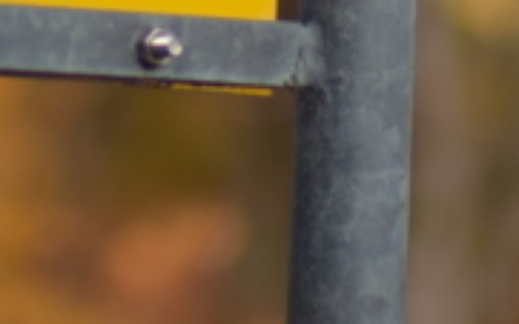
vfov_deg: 4.2
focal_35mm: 303
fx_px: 4283
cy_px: -634
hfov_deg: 6.9
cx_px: 106
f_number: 1.4
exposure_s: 1/2000
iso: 100
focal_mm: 35
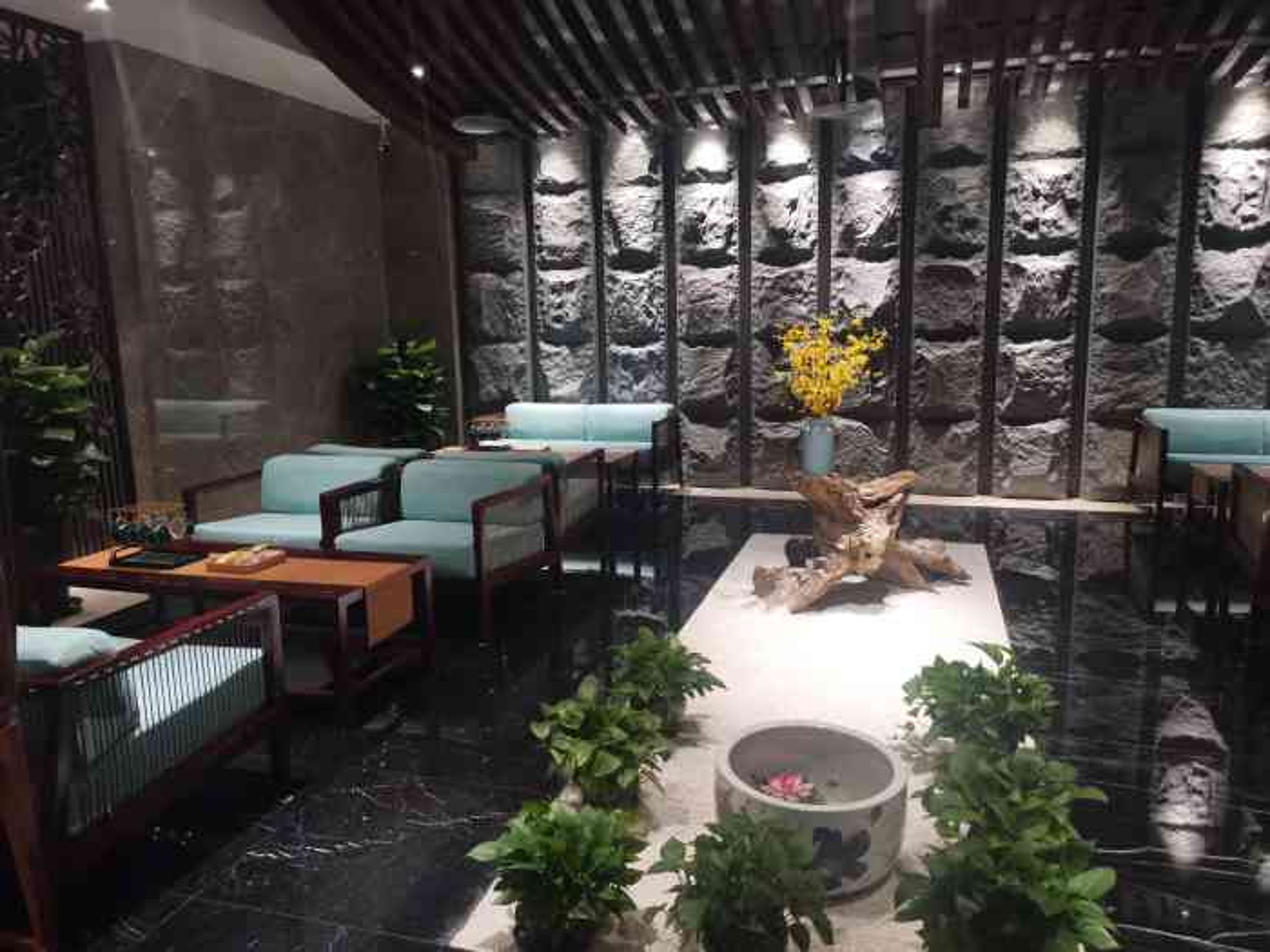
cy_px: 476
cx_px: 635
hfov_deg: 67.3
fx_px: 954
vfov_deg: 53.1
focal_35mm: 26
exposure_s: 1/33.3
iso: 320
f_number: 1.8
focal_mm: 4.75
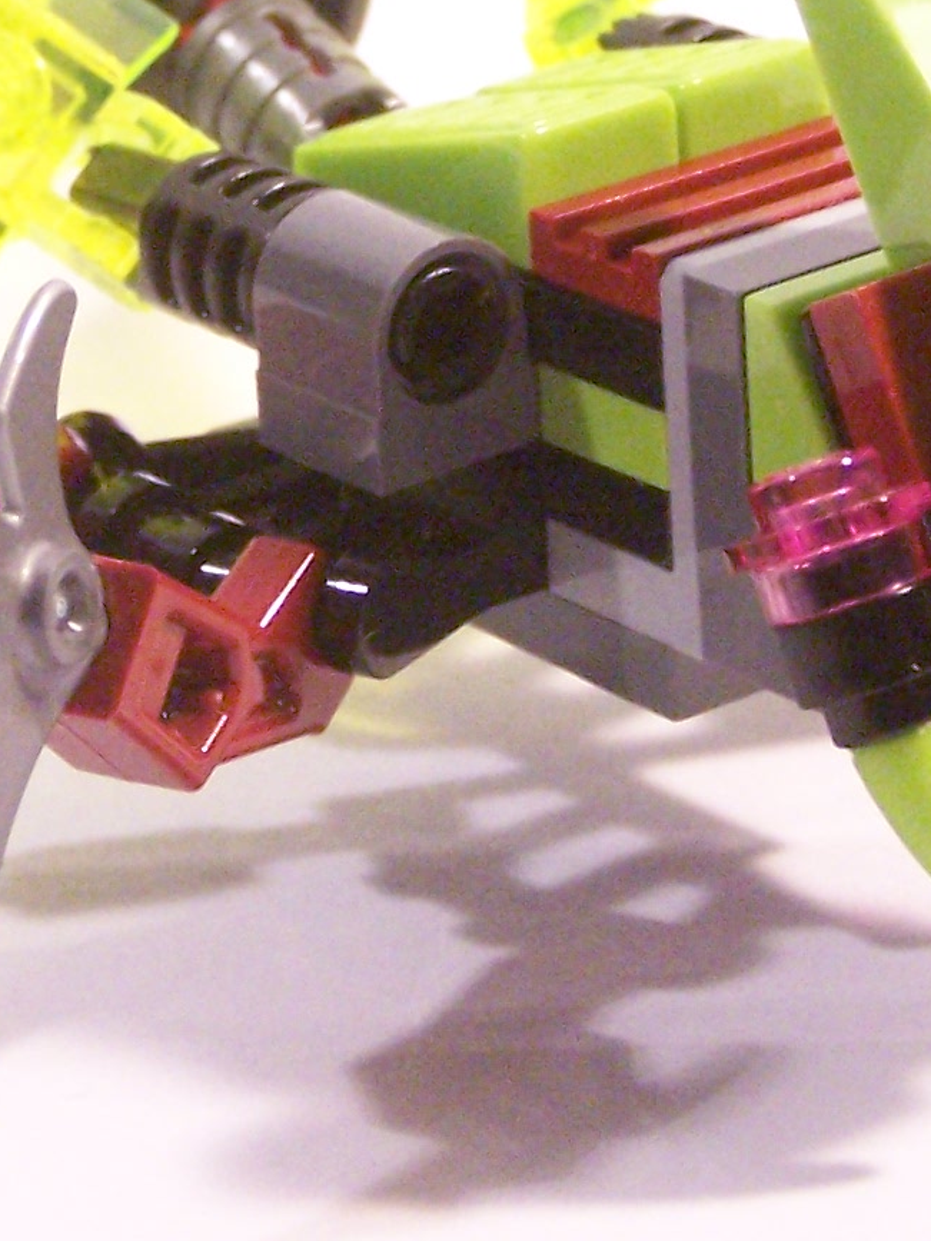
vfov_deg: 11.2
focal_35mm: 175
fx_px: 6276
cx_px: 339
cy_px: 199
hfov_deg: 8.5
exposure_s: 1/45
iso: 400
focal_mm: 9.8
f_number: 3.1
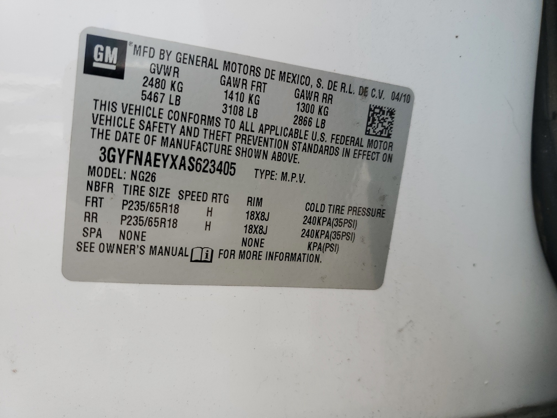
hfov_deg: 67.3
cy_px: 209
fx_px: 418
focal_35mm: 26
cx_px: 278
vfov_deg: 53.1
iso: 50
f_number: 1.5
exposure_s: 1/370
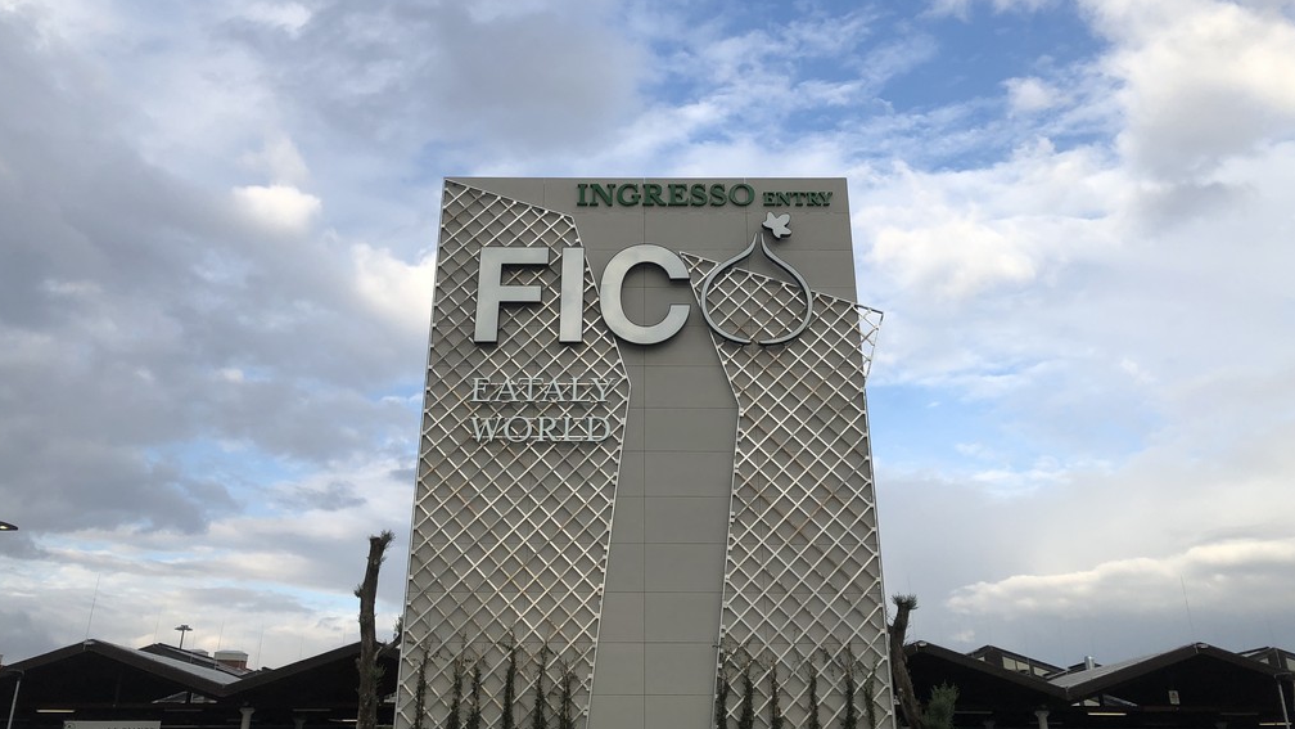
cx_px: 646
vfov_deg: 37.7
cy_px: 303
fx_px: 1064
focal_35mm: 31
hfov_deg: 62.6
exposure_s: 1/1066
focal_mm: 3.99
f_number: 1.8
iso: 20
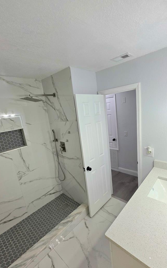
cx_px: 96
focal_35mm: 16
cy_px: 138
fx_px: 116
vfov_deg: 97.8
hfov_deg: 70.9
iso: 64
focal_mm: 2.2
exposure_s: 1/120
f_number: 1.9
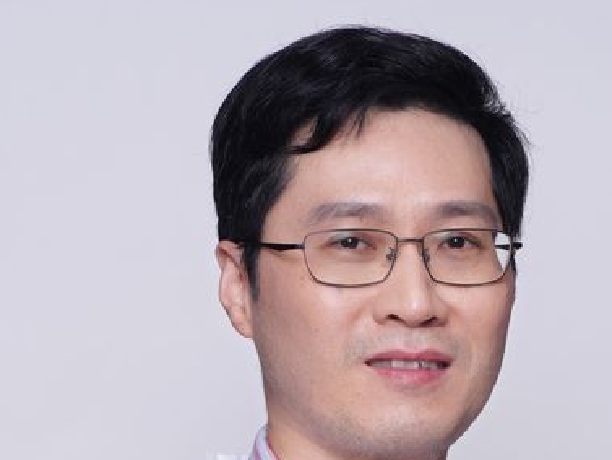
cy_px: 937
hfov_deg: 7.6
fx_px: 4598
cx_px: 427
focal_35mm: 260
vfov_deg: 5.6
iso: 160
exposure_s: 1/160
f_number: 5.6
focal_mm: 85
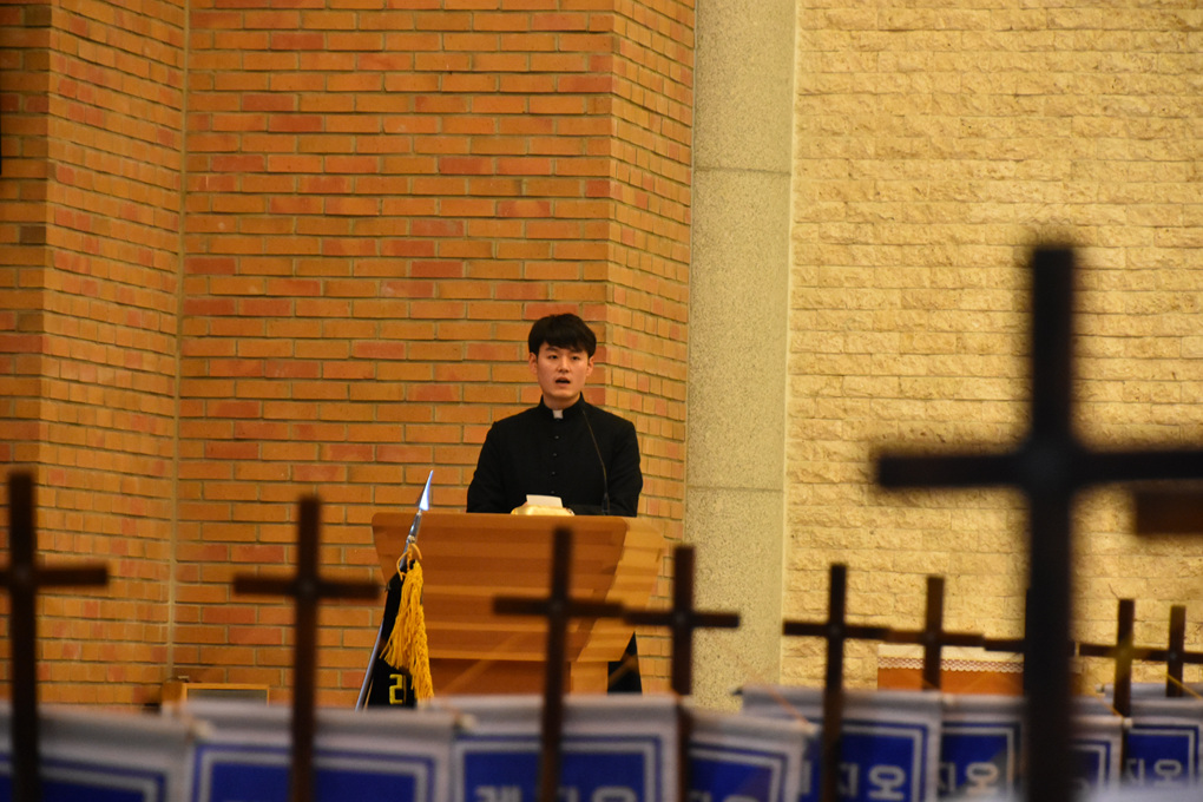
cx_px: 602
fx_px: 6766
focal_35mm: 202
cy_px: 401
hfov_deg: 10.2
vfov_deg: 6.8
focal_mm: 135
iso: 3600
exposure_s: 1/60
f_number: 6
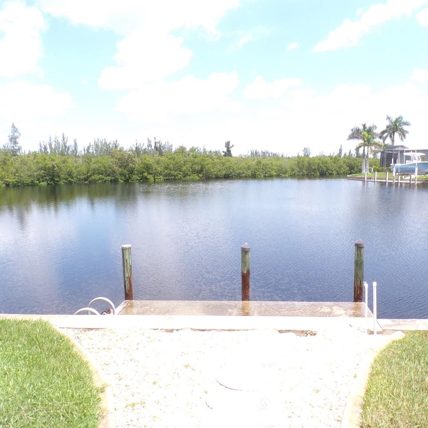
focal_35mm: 29
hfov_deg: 55.3
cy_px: 214
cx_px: 254
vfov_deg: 55.6
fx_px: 406
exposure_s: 1/60
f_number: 8
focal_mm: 4.3
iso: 80
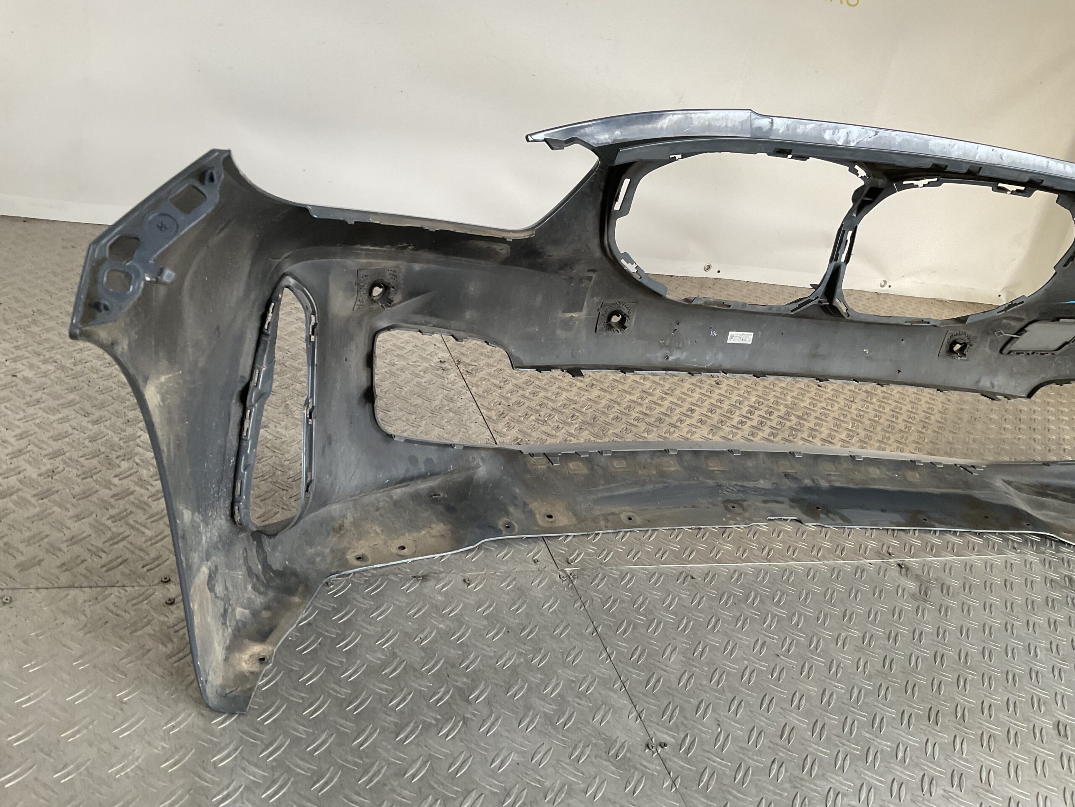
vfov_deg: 48.2
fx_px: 901
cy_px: 404
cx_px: 538
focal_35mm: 29
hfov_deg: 61.7
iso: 50
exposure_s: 1/50
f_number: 1.8
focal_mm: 3
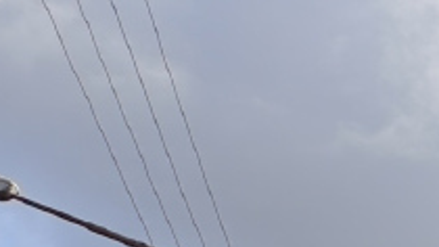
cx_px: 1281
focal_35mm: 155
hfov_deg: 10.4
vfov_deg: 6.9
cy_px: 786
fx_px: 1804
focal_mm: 6.54
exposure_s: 1/1464
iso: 71
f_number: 1.57
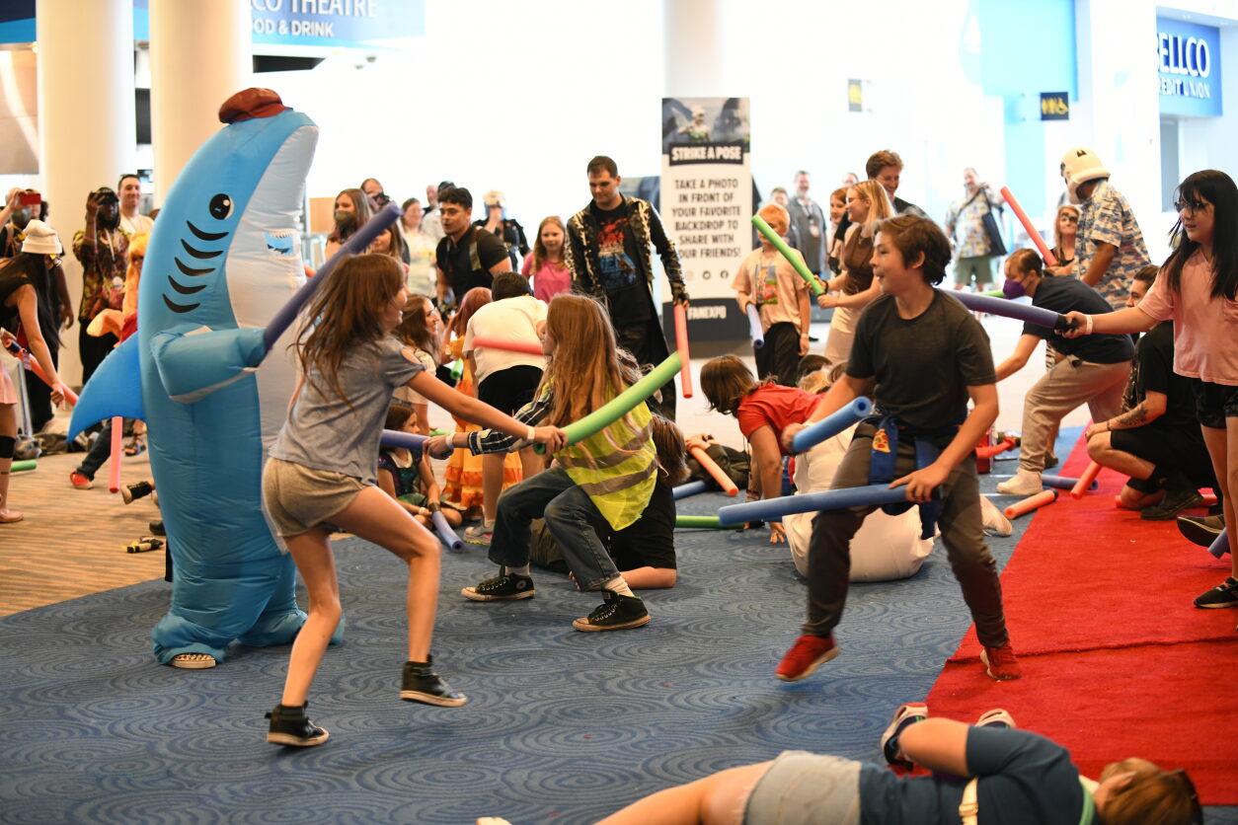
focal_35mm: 70
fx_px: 2407
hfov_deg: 28.8
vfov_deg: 19.5
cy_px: 412
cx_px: 619
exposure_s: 1/200
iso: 2000
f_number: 2.8
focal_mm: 70
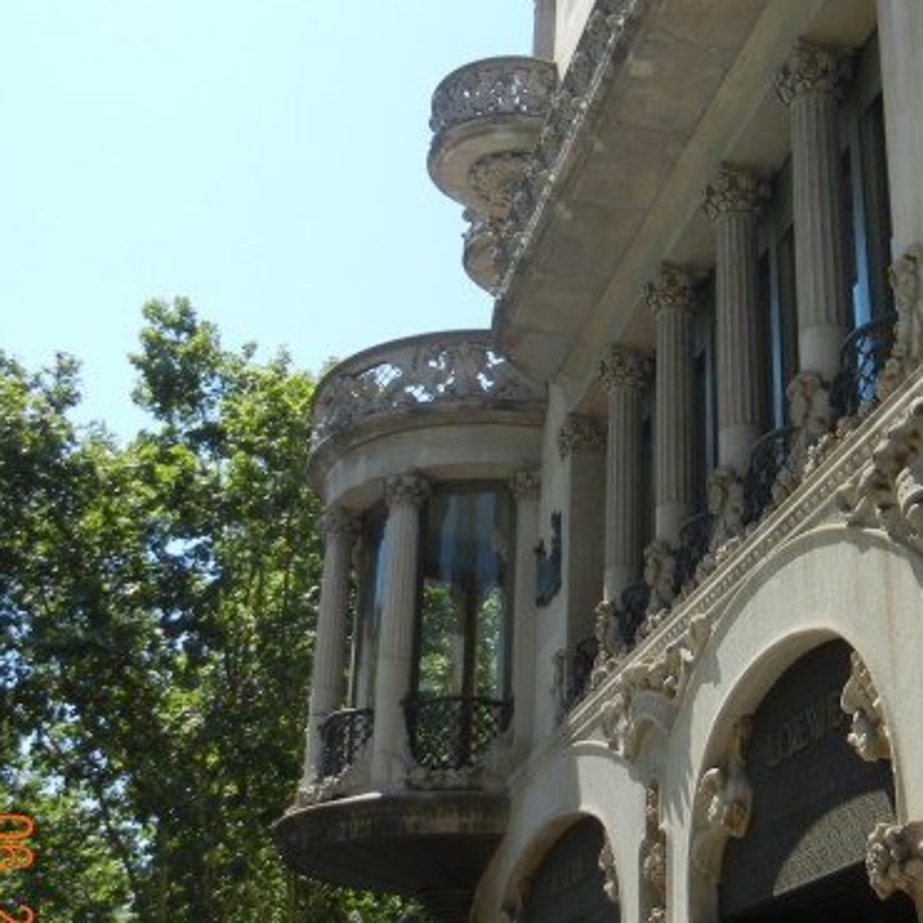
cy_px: 444
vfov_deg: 31.1
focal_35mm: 55
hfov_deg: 31.0
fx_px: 1659
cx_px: 579
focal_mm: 5.4
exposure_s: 1/939
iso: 160
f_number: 3.5
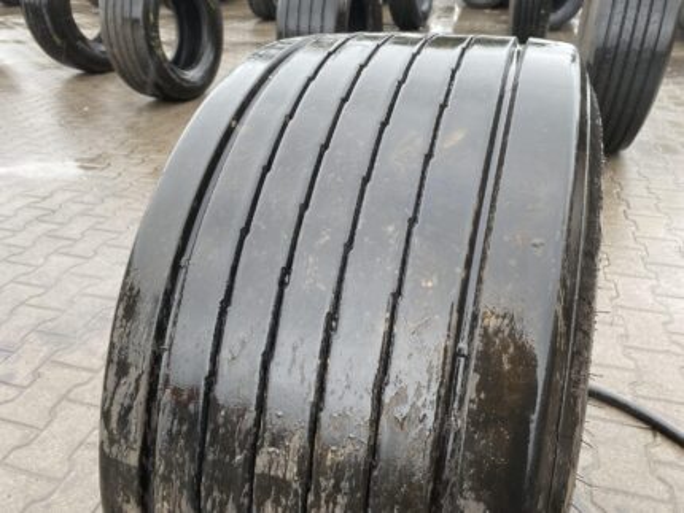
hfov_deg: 67.3
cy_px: 256
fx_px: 514
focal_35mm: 26
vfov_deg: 53.1
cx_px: 342
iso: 32
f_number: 1.8
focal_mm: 4.25
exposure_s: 1/152
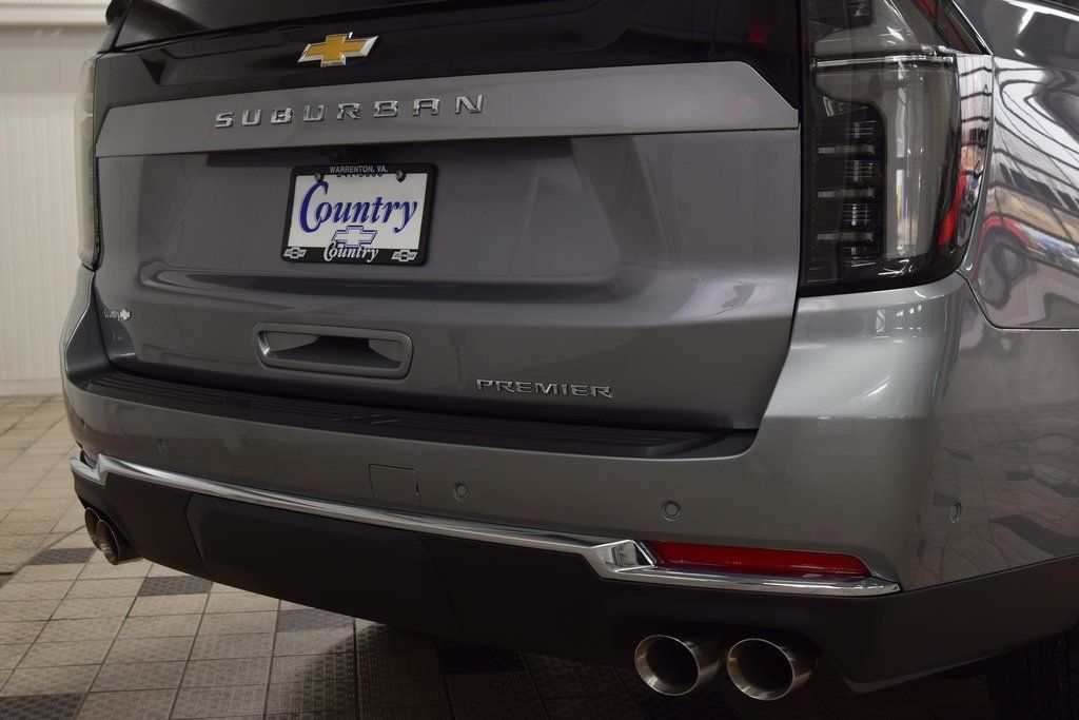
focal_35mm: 48
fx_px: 1439
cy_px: 360
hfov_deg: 41.1
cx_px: 540
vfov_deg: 28.1
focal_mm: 32
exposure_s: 1/20
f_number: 6.3
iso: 400
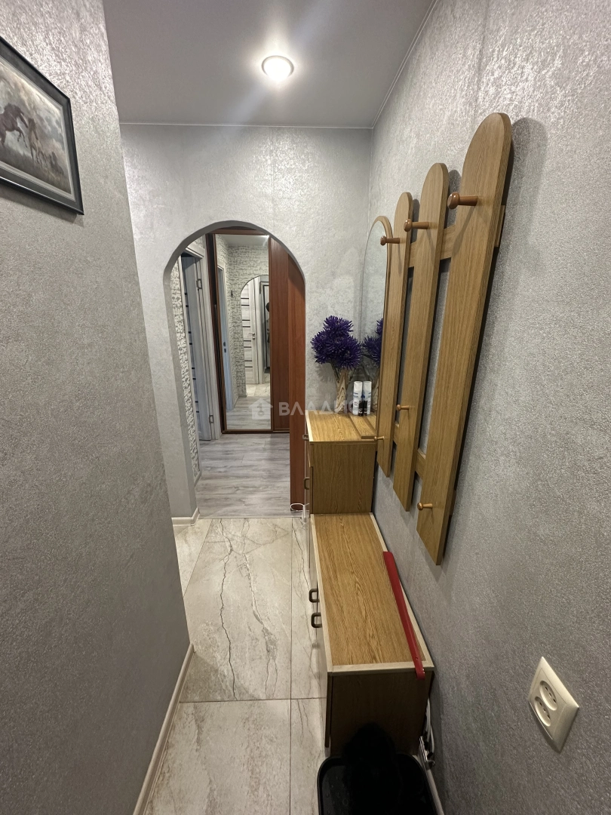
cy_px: 408
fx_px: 329
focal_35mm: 14
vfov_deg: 102.1
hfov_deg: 85.7
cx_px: 306
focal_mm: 2.22
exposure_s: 1/50
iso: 250
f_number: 2.2
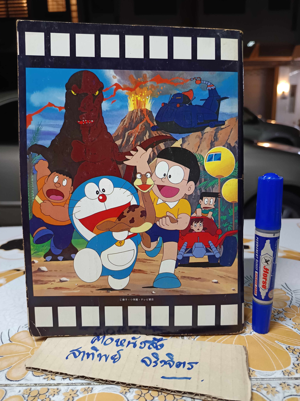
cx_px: 150
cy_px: 200
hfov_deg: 56.8
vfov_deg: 71.6
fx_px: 277
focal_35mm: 24
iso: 1642
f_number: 1.7
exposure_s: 1/25
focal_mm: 5.31
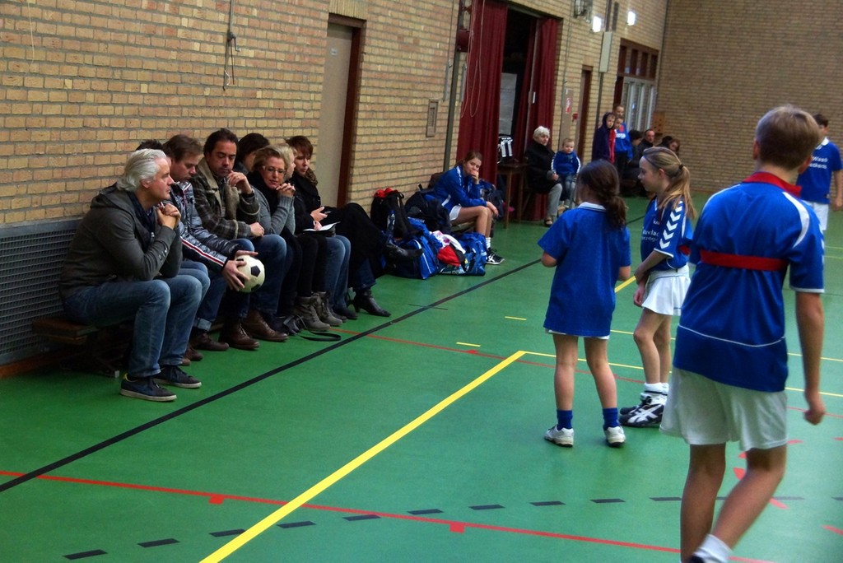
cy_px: 282
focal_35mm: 52
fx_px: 1230
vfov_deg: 25.8
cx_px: 422
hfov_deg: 37.8
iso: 1250
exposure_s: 1/125
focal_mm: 35
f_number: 4.5
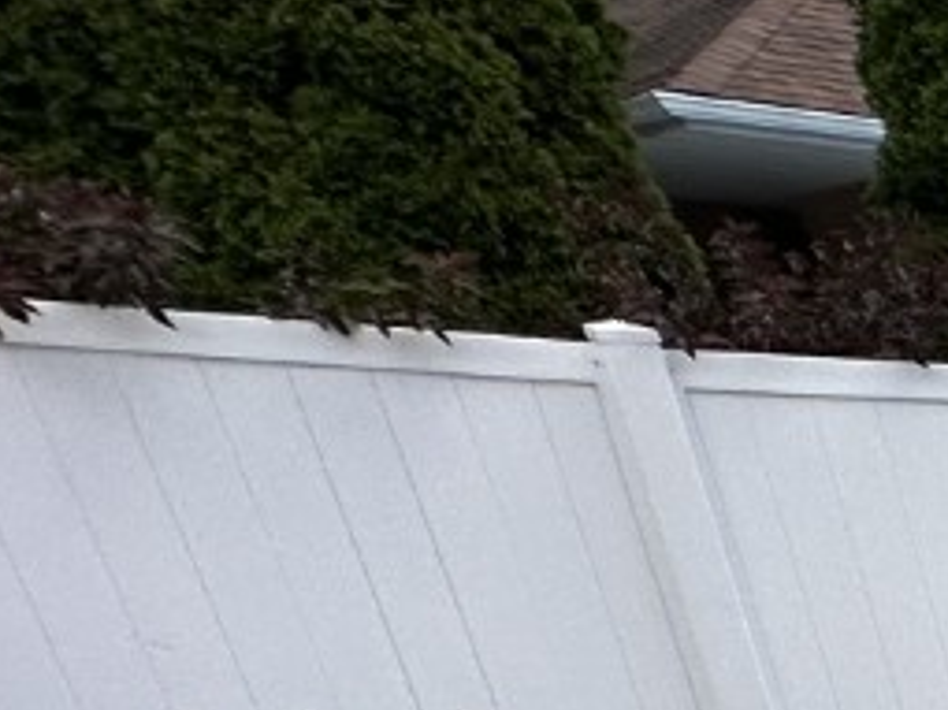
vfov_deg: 13.7
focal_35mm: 79
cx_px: 2569
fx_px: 2162
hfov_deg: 13.1
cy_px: 1676
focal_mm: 2.22
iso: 50
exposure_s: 1/895
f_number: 2.2
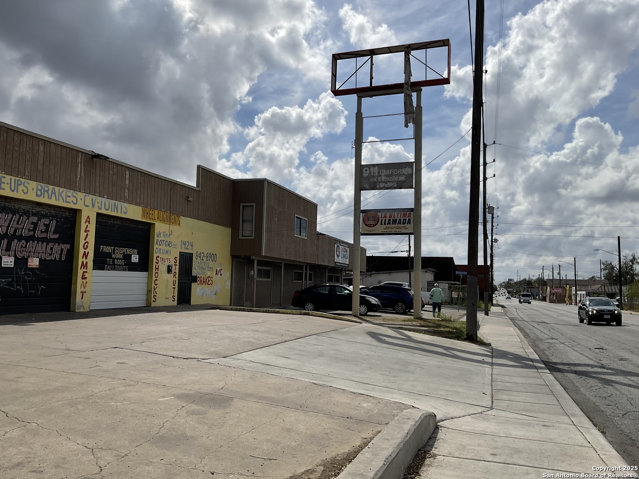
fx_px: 535
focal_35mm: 29
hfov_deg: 61.7
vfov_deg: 48.2
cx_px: 320
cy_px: 240
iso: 16
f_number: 1.8
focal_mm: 3
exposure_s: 1/6536
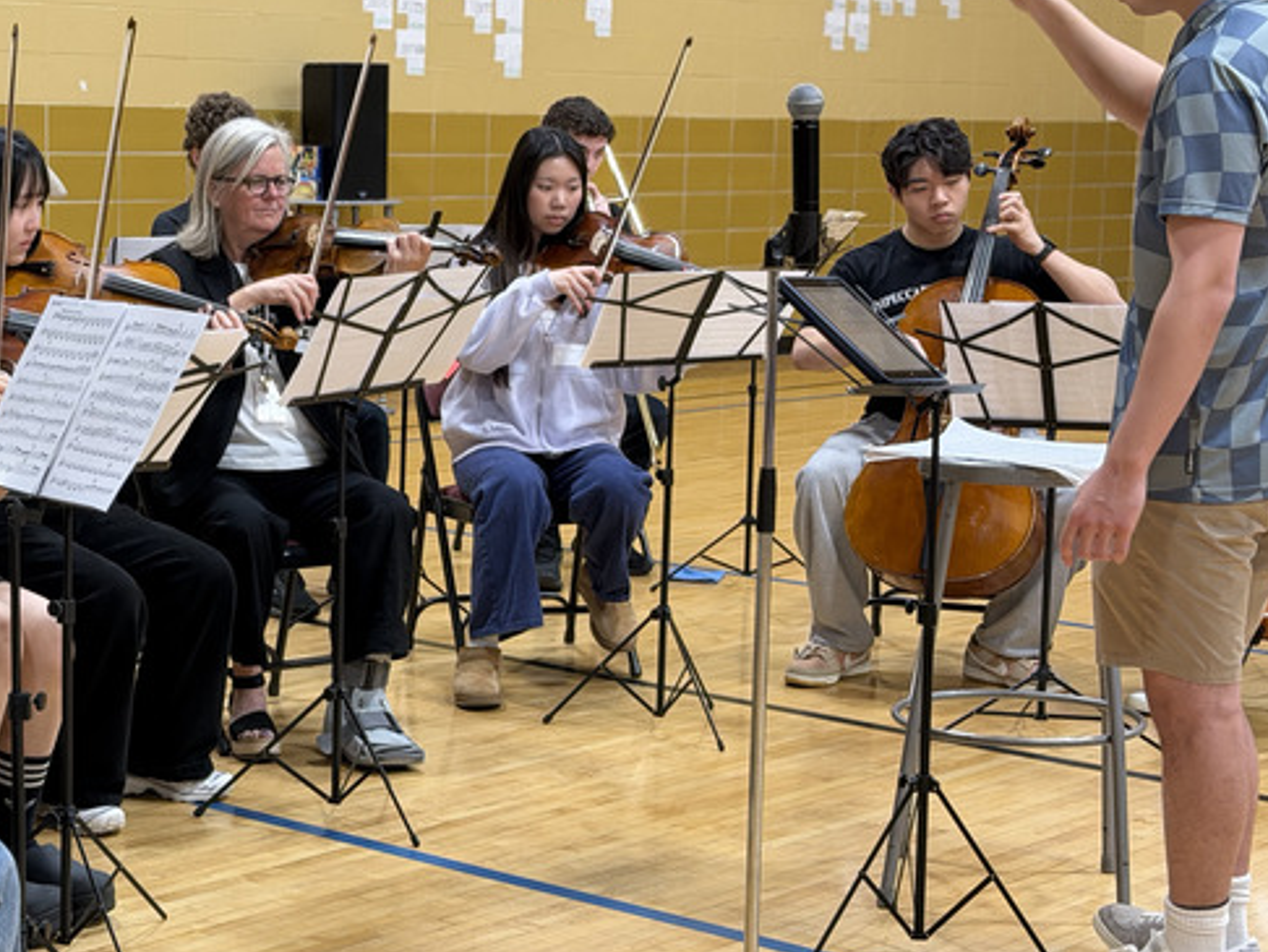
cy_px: 516
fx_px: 2895
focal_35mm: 79
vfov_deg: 18.7
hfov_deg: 24.5
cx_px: 384
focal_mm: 6.76
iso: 125
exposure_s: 1/60
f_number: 1.78
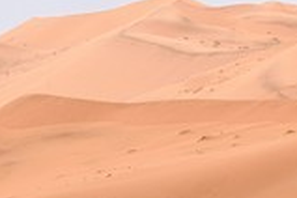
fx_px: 3374
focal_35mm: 409
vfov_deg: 3.4
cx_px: 374
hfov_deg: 5.0
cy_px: 99
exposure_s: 1/1250
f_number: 8
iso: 800
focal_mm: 155
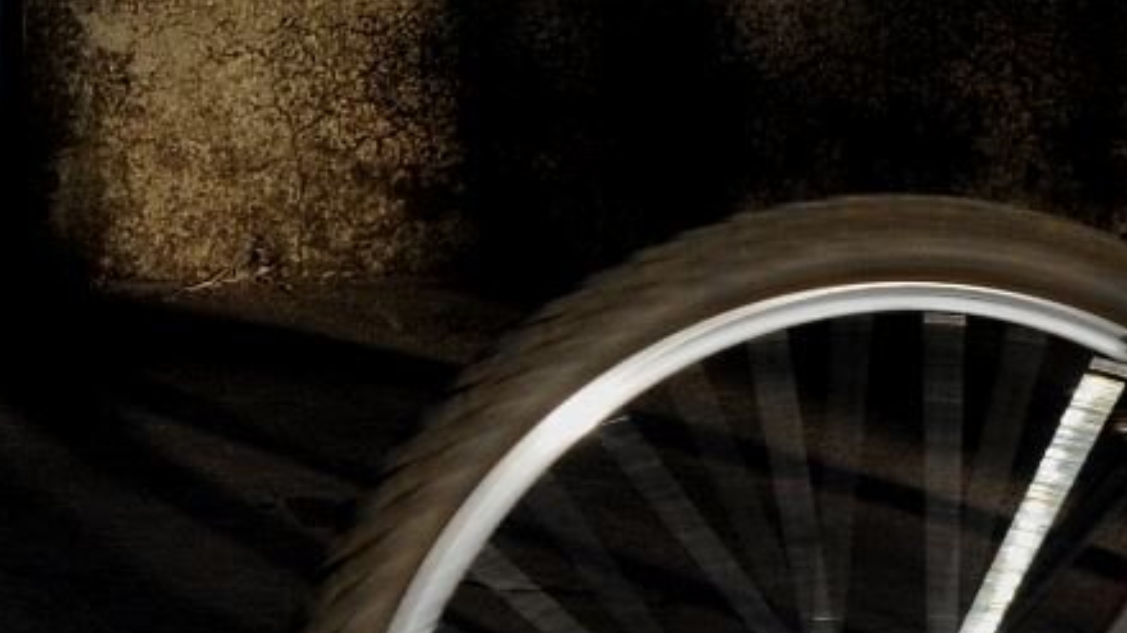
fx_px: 10663
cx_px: -812
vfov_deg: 3.4
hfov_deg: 6.0
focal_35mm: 357
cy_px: -702
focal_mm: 50
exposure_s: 1/320
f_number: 9
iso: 200
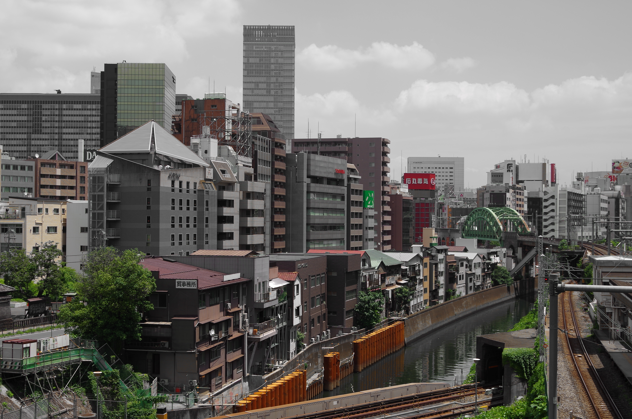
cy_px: 210
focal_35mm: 46
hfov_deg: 42.8
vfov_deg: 29.1
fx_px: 806
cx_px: 316
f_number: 8
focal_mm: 31
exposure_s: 1/250
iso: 100
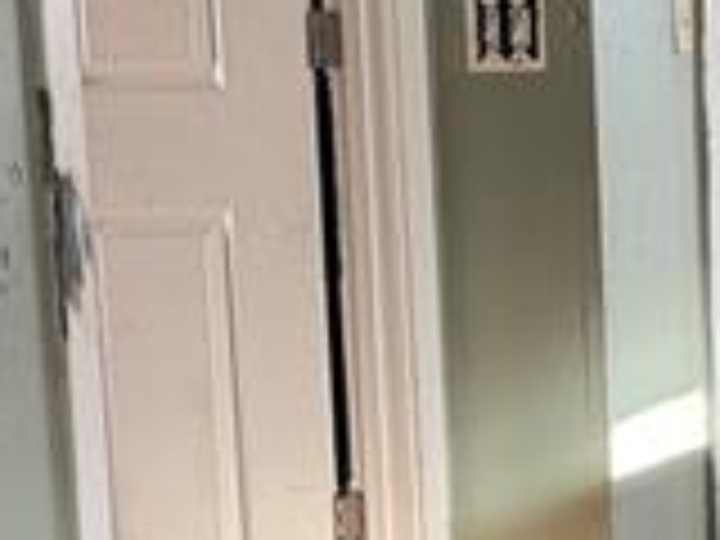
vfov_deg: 9.6
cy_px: 558
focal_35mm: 154
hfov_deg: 12.6
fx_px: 3203
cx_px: 801
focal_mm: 6.76
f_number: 1.78
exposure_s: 1/75
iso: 200
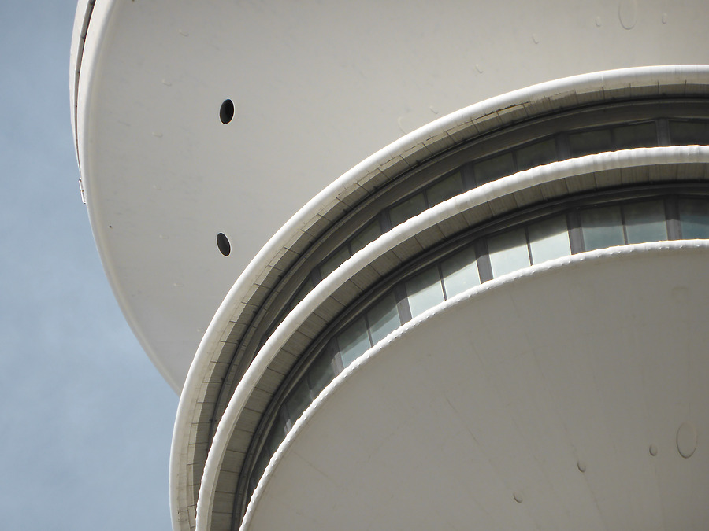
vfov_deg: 5.8
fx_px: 5223
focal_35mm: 255
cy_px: 266
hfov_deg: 7.8
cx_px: 354
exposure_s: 1/500
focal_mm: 41.3
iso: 100
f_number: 5.6
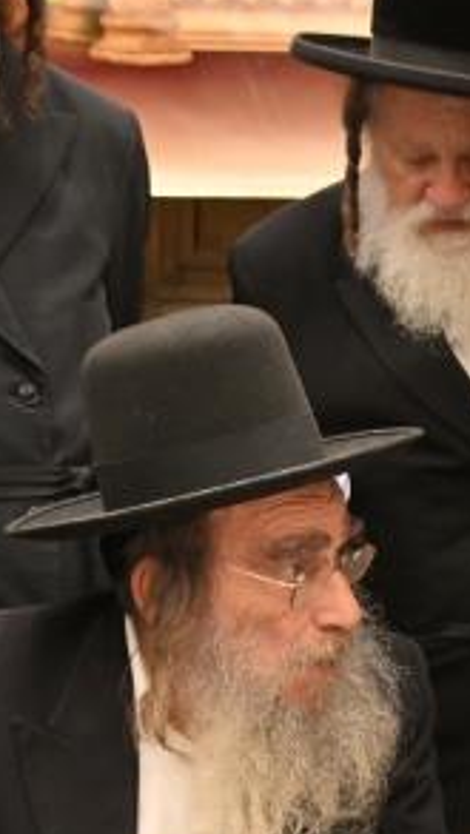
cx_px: 578
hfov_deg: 13.4
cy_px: 568
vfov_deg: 24.0
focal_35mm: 88
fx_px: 1948
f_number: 4
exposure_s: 1/200
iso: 500
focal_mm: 24
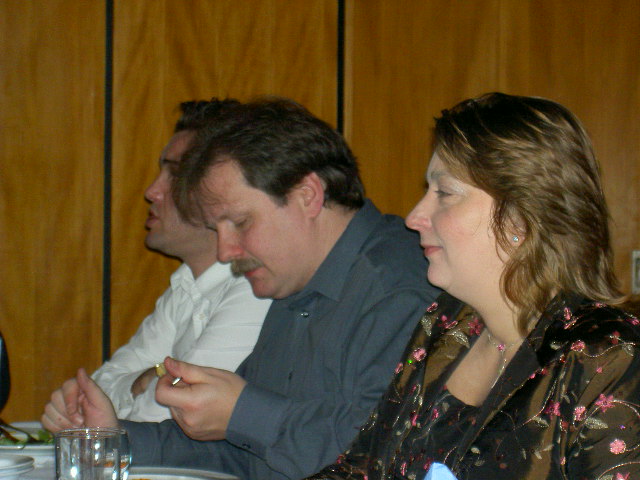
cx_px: 320
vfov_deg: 12.8
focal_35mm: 116
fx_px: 2145
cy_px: 240
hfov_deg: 17.0
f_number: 4.9
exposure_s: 1/89.3
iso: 100
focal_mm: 24
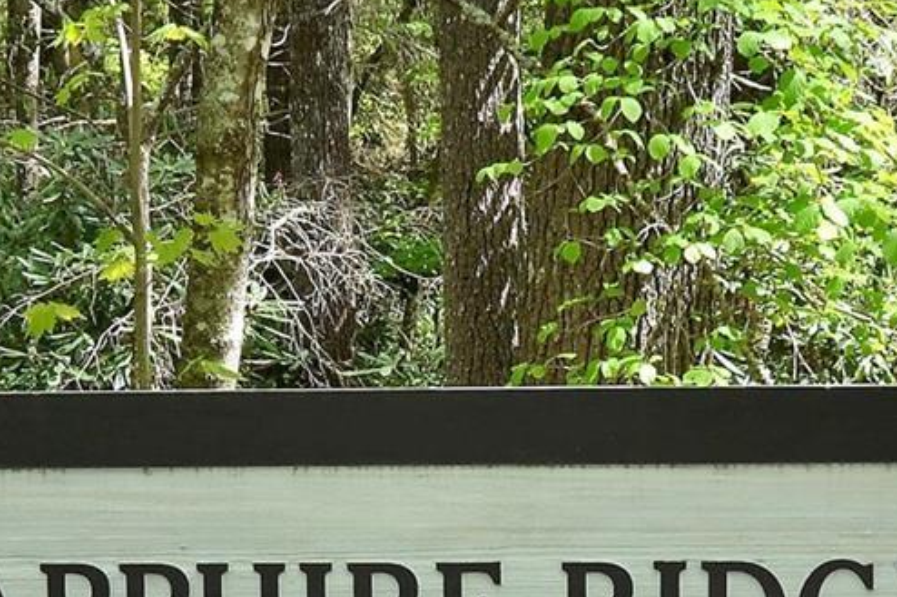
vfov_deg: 12.1
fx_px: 2790
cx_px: 370
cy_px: 594
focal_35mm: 112
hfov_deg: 18.3
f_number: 6.3
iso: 100
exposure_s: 1/80
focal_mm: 18
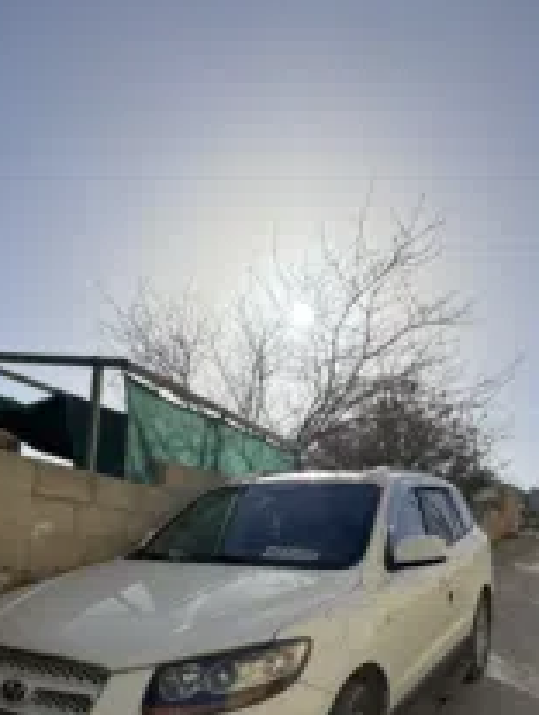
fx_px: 559
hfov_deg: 51.4
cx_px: 301
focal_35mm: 27
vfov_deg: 61.5
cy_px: 539
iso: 32
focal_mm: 2.22
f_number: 2.2
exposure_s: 1/4630
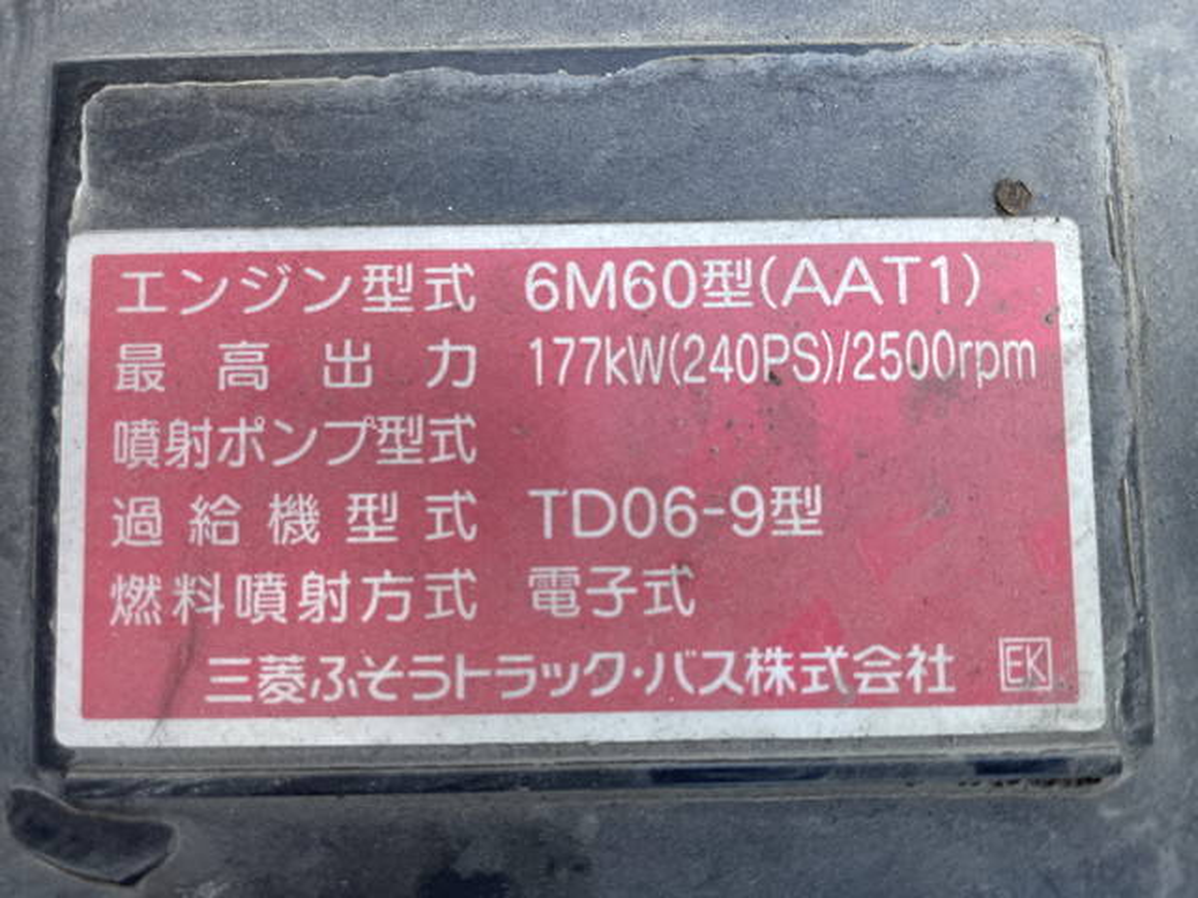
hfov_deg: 67.3
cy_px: 449
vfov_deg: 53.1
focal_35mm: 26
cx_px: 599
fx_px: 900
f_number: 1.6
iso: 40
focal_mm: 4.2
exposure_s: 1/121
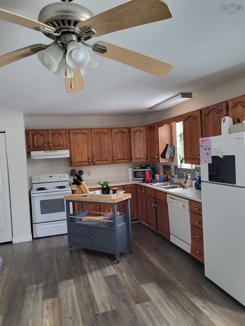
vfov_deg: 67.3
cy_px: 163
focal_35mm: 26
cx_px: 122
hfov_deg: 53.1
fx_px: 245
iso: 200
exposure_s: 1/40
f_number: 1.8
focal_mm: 5.4
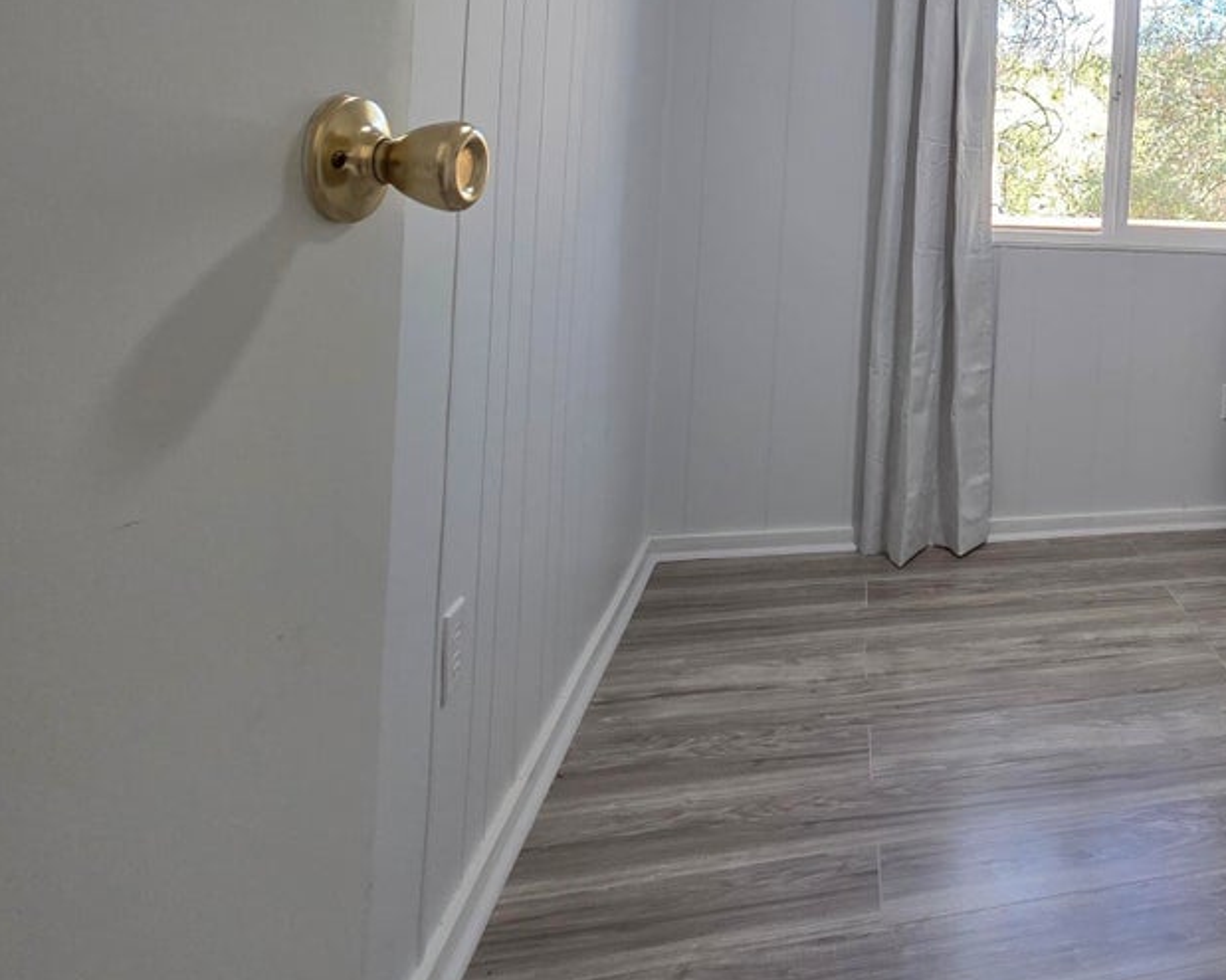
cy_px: 210
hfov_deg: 50.0
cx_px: 1237
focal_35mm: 28
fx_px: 1016
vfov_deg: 48.9
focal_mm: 2.2
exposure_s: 1/120
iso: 160
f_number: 1.9
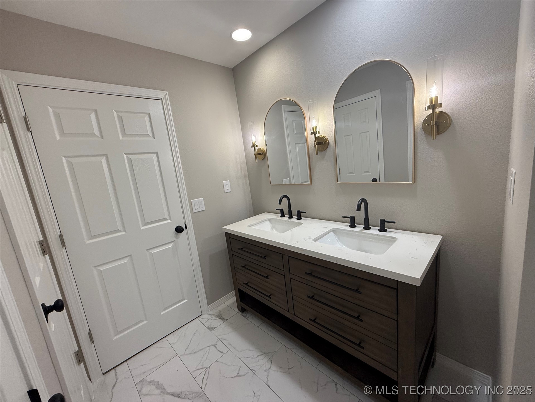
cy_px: 201
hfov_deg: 102.1
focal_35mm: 14
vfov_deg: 85.7
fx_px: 216
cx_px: 268
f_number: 2.2
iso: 125
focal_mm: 2.22
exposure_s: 1/120
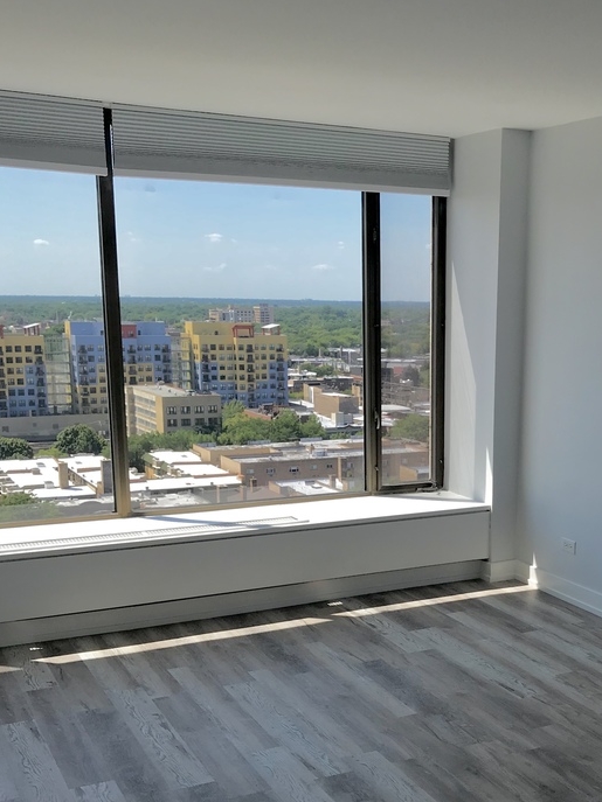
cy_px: 536
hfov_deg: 32.4
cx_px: 431
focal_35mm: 44
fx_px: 1021
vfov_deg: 42.4
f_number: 1.8
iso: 20
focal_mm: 3.99
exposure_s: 1/1389
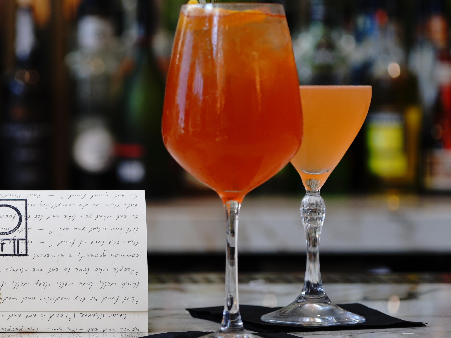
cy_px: 128
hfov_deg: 12.0
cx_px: -36
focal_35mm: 162
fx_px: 2111
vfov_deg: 9.2
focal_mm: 75
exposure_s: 1/80
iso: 200
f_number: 4
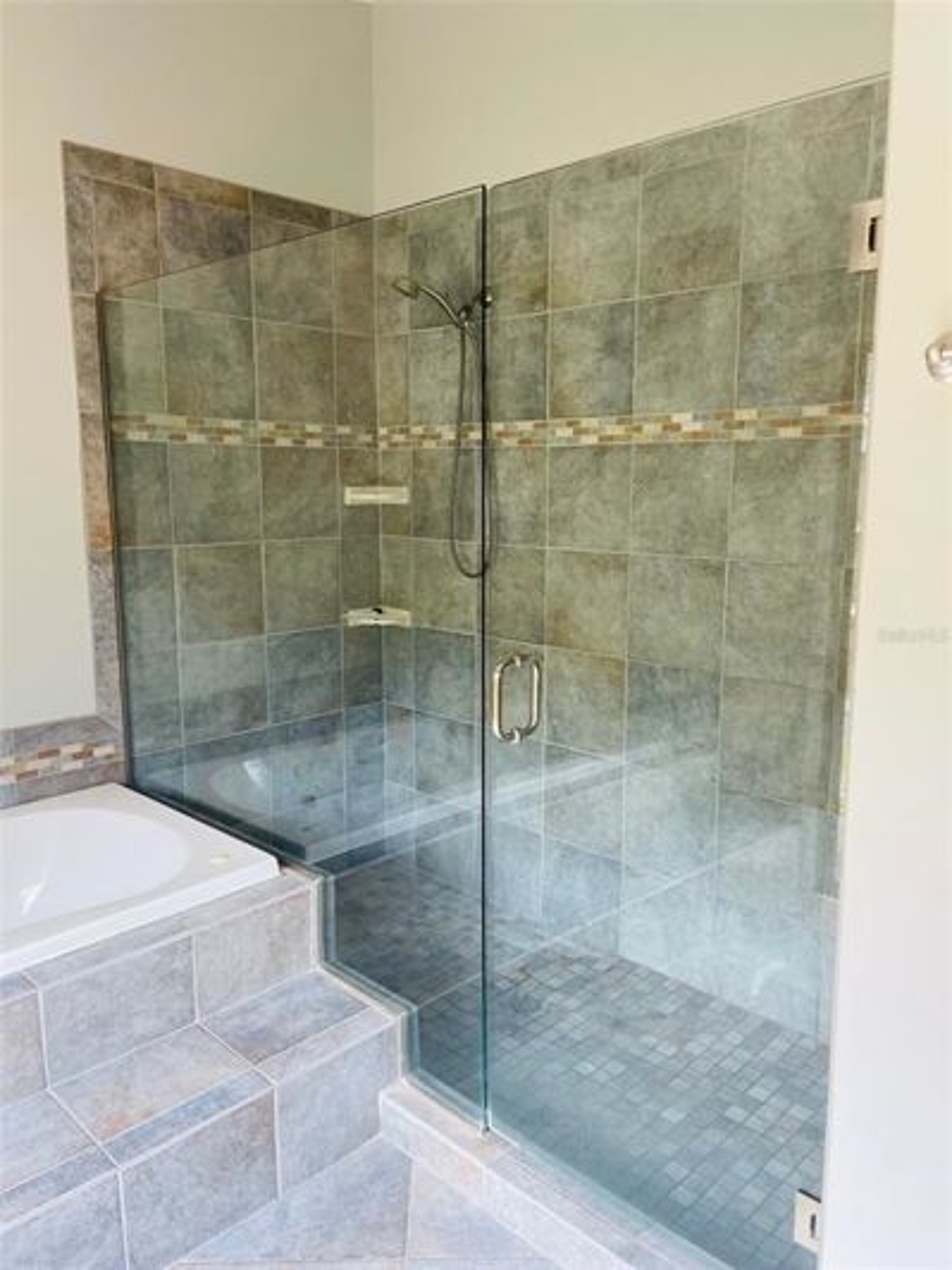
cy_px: 635
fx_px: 953
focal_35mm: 26
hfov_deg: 53.1
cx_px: 476
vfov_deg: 67.3
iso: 80
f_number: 1.6
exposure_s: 1/120
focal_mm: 4.2
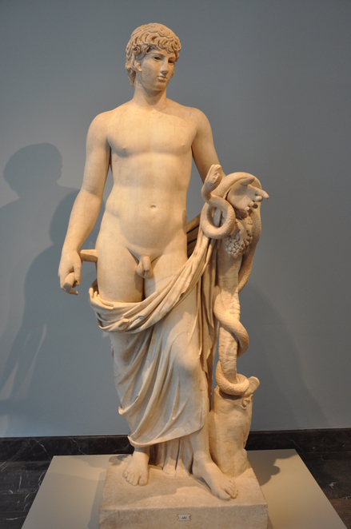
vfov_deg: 57.3
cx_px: 176
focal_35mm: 33
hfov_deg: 39.8
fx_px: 484
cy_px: 264
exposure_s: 1/80
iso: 500
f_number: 4.5
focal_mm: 22
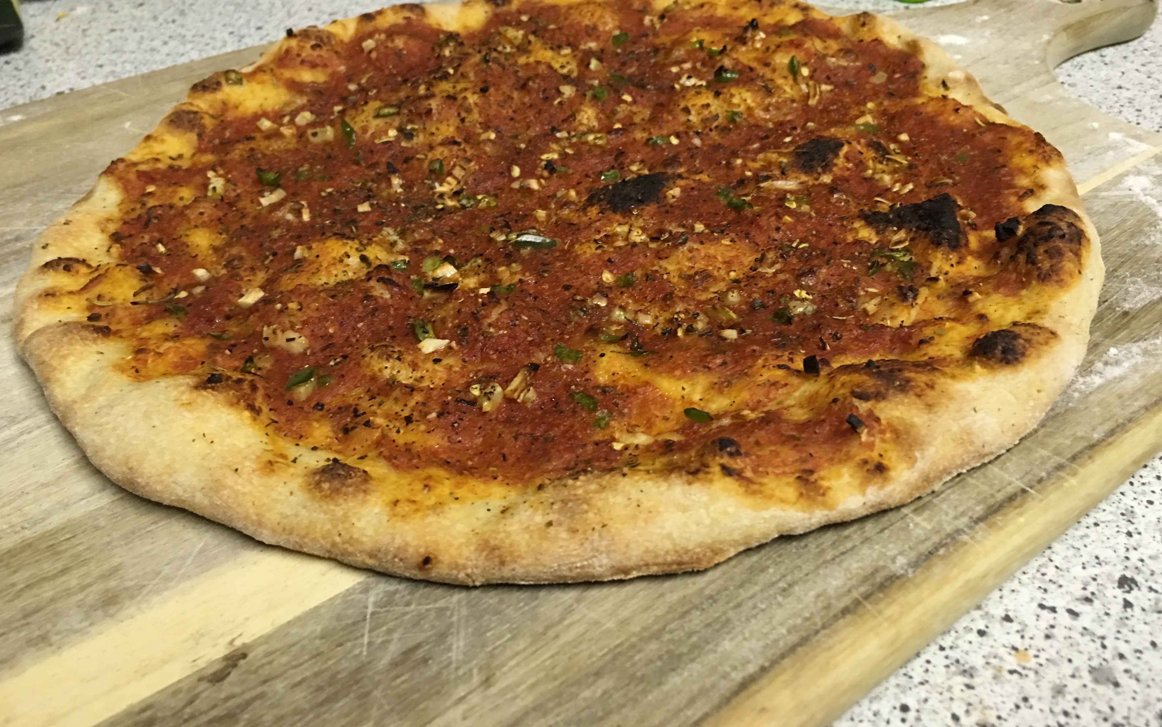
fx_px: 982
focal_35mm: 31
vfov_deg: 40.4
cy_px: 296
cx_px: 578
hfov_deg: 61.2
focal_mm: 4.15
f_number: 2.2
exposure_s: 1/10
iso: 80
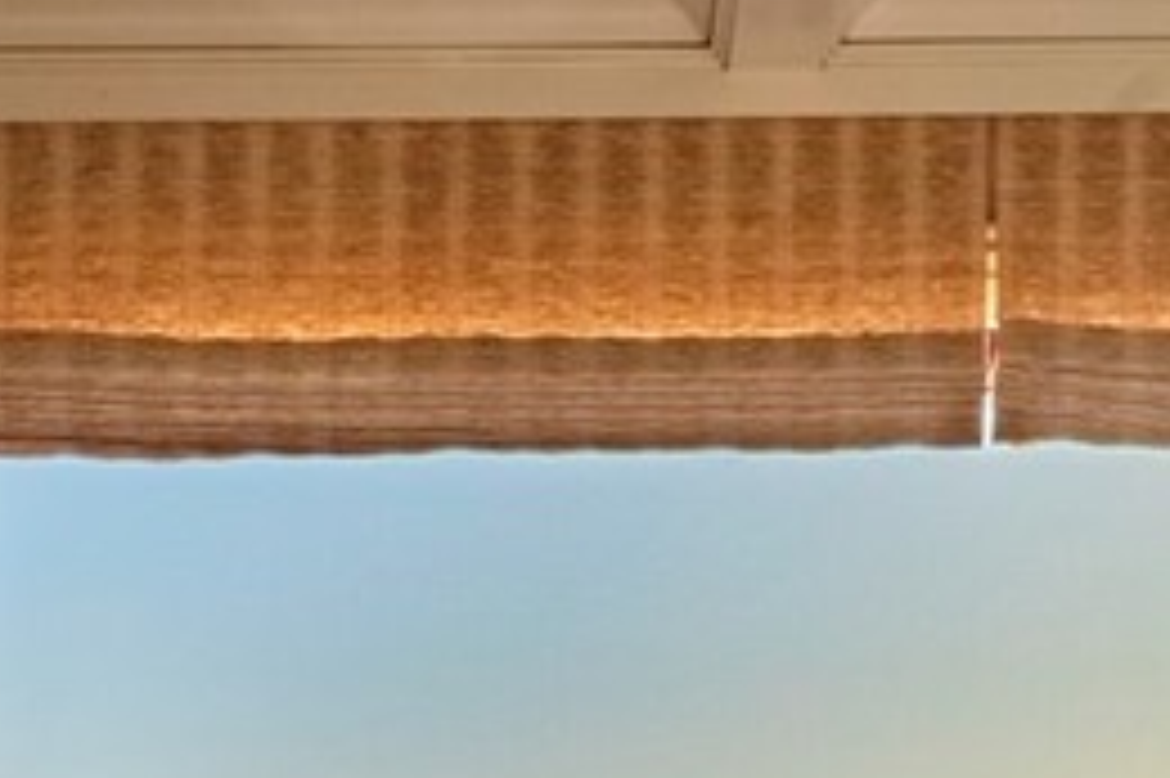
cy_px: 1426
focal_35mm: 209
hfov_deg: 9.8
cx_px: 360
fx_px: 6788
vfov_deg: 6.4
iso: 800
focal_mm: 53
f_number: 13
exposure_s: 1/2500
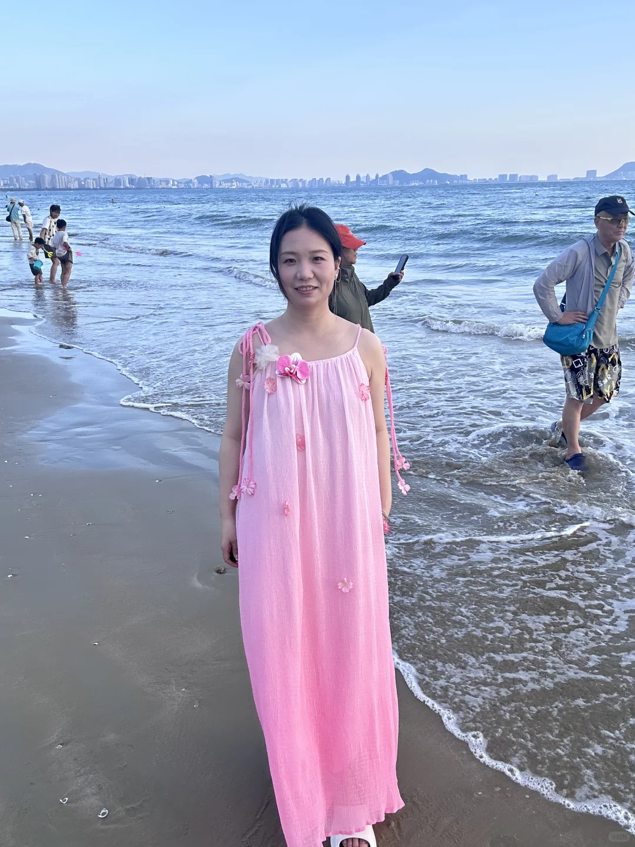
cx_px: 318
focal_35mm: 30
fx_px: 734
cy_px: 424
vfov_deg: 60.0
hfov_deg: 46.8
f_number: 1.9
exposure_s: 1/344
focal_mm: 2.69
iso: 25
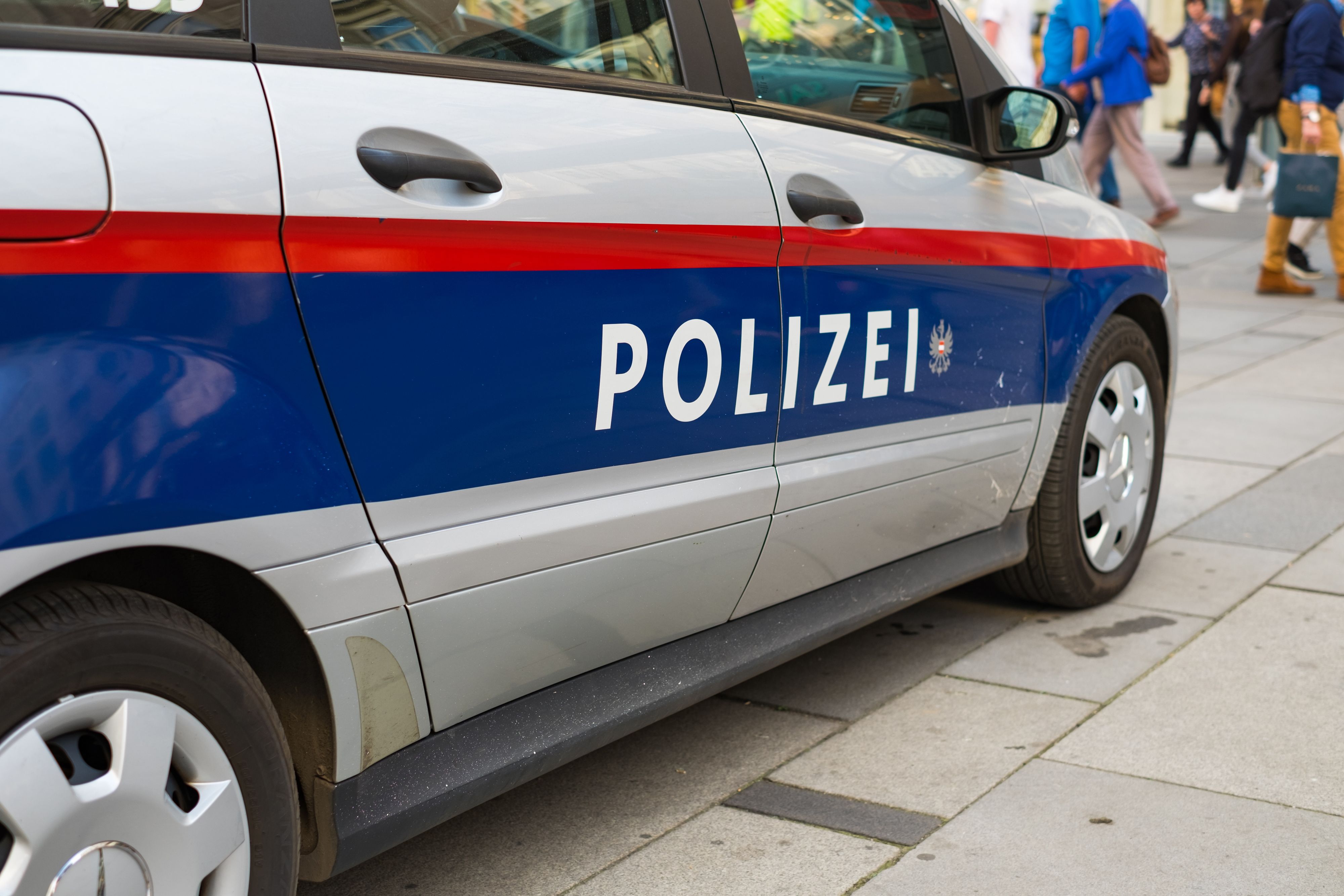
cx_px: 672
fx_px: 1979
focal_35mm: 53
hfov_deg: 37.5
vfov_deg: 25.5
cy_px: 448
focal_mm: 35
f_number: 2.8
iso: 200
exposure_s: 1/200
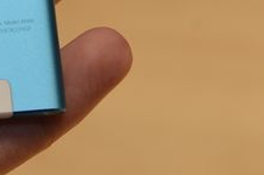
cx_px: 1
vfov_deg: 4.8
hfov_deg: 7.2
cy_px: -63
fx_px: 2087
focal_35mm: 285
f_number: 7.1
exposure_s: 1/60
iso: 800
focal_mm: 65
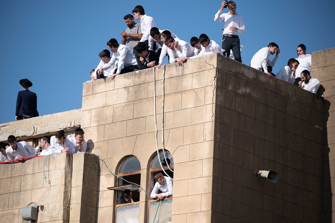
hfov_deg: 12.8
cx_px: 162
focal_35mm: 161
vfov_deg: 8.5
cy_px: 106
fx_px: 1497
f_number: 2.8
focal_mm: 150
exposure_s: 1/2500
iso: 100
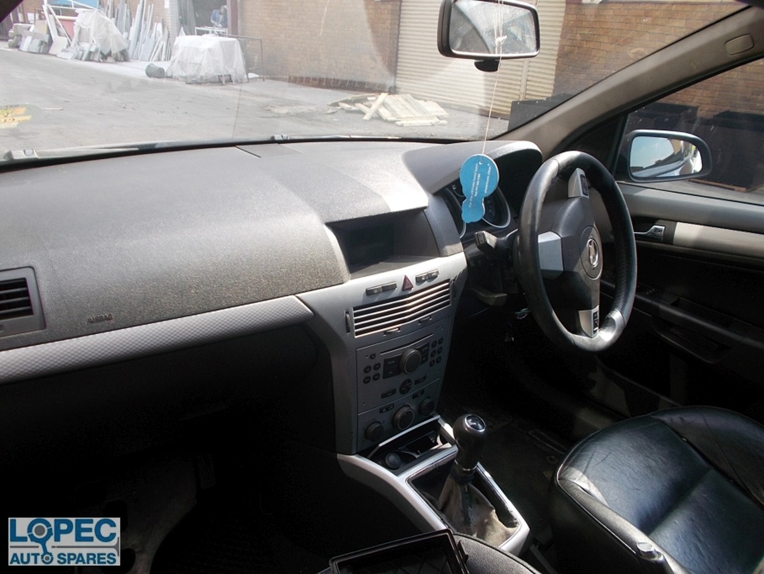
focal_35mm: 26
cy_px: 287
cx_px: 382
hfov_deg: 67.3
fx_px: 574
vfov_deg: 53.1
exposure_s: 1/100
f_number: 3.2
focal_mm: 4.6
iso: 80
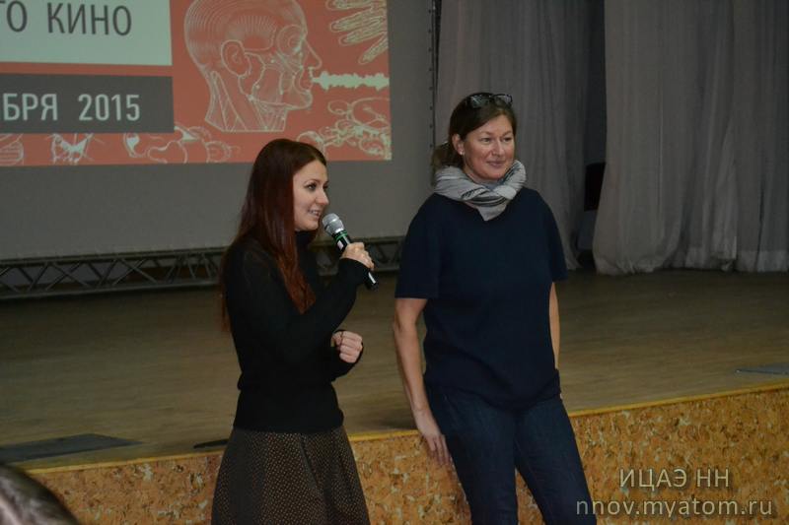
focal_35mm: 82
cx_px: 394
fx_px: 1808
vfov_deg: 16.5
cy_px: 262
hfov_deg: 24.6
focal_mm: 55
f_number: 5.6
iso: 3200
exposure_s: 1/60
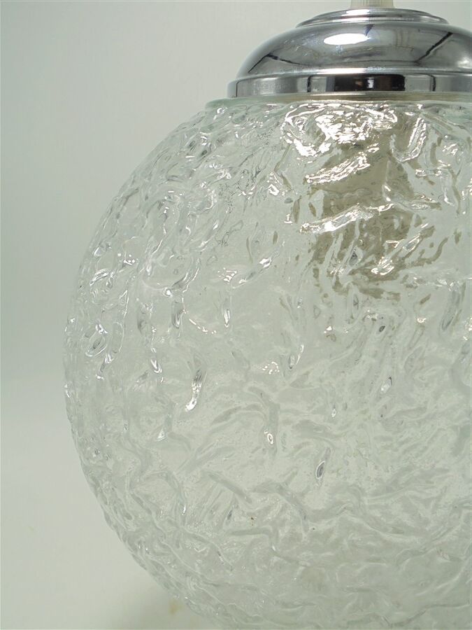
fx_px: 691
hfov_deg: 37.7
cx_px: 236
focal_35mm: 38
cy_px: 315
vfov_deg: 49.0
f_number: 4.2
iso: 100
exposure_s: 1/80
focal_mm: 6.9
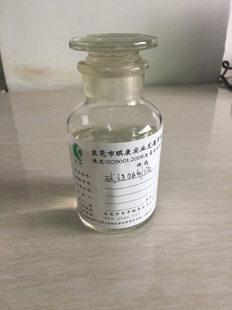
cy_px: 155
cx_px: 116
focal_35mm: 29
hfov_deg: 48.2
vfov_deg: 61.6
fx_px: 259
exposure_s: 1/33
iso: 40
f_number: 2.2
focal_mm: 4.15
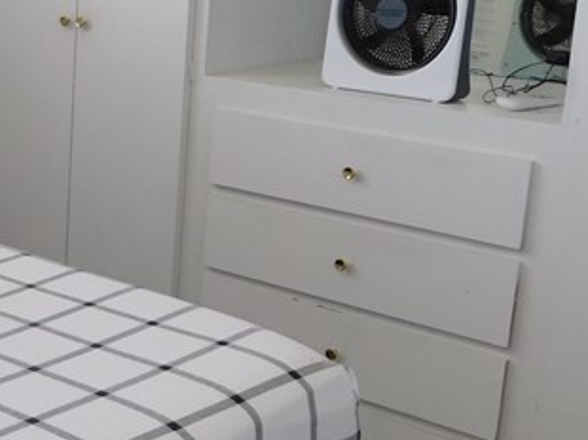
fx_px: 1290
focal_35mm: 76
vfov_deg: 19.3
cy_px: 184
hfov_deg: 22.4
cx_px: -216
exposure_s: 1/50
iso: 125
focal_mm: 4
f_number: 3
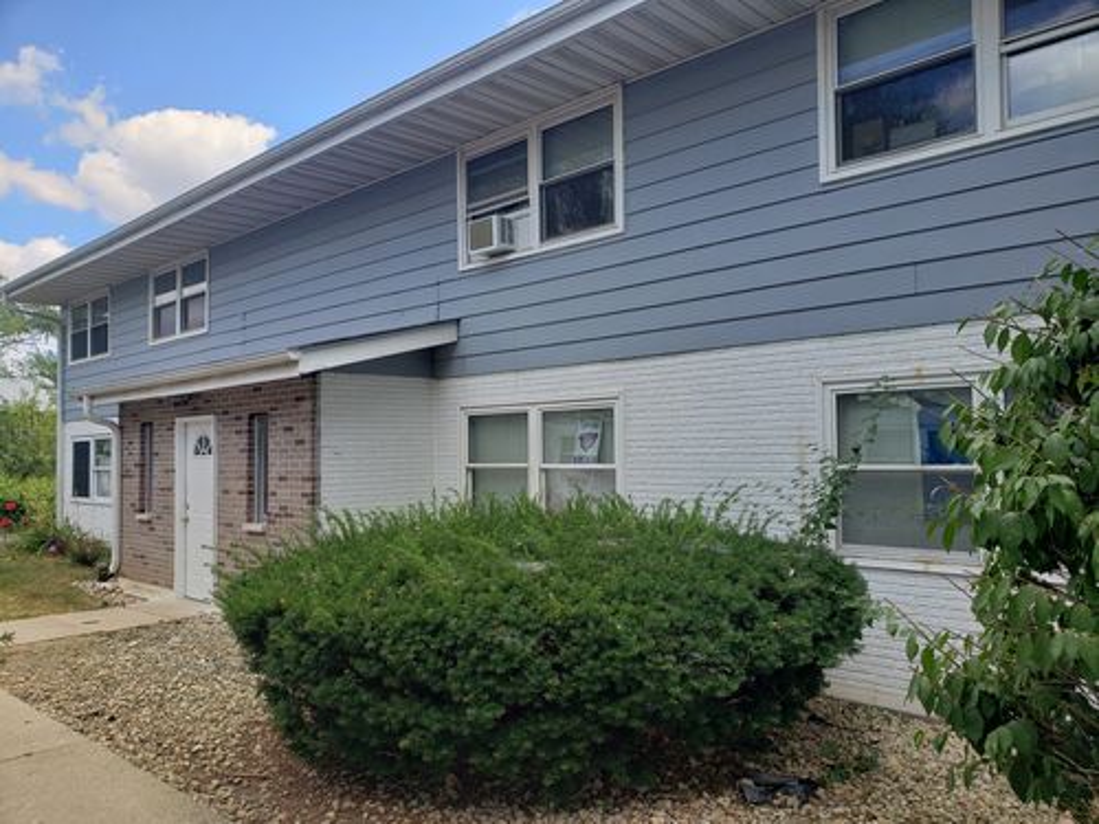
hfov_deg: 67.3
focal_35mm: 26
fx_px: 825
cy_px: 412
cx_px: 550
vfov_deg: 53.1
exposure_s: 1/540
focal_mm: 4.3
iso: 50
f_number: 2.4
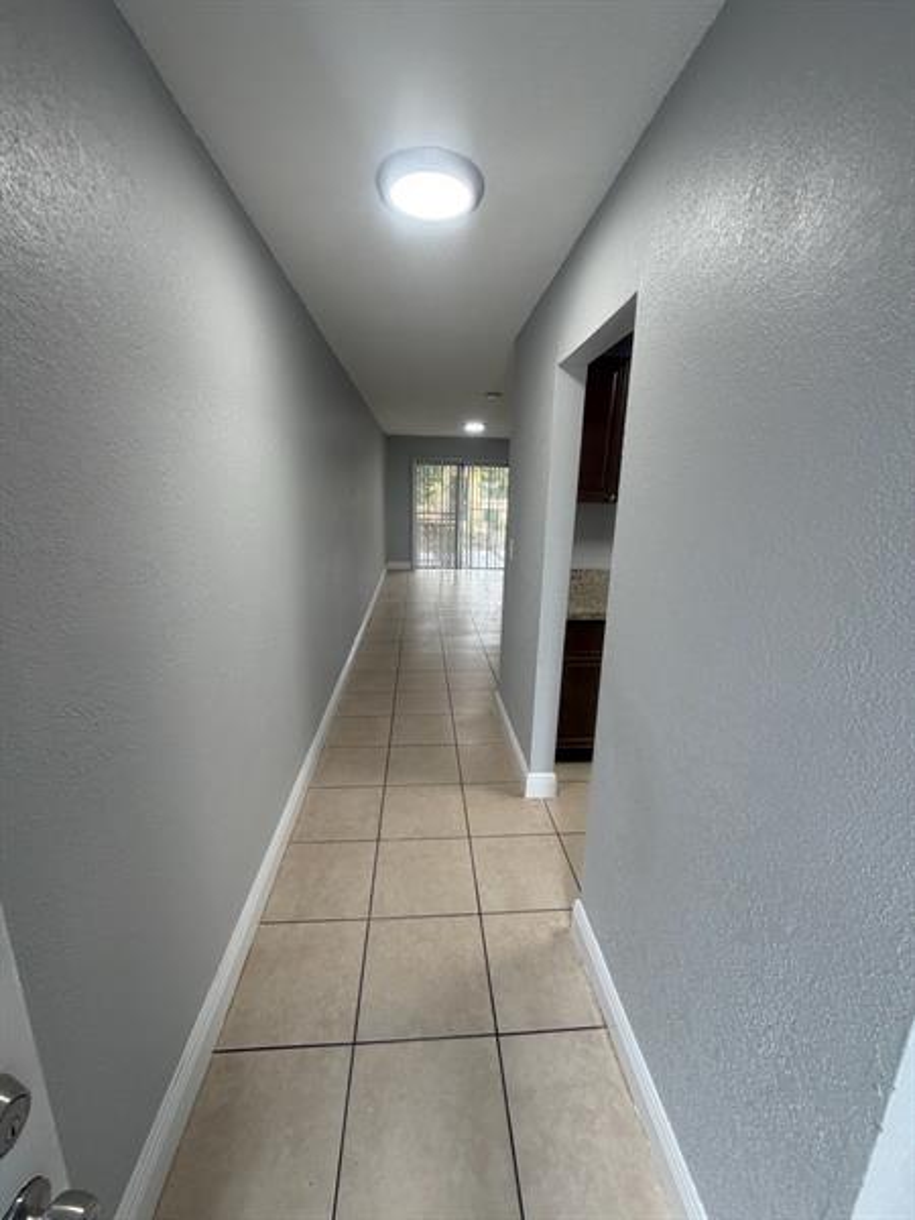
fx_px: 493
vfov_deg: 102.1
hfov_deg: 85.7
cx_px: 458
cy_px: 610
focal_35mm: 14
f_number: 2.2
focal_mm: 2.22
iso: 200
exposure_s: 1/120
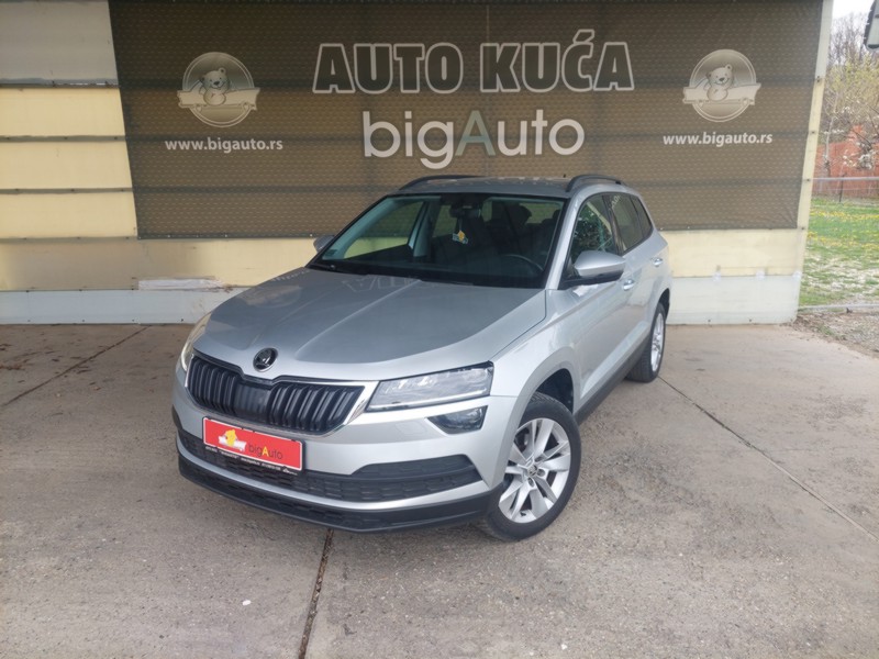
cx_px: 440
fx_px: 635
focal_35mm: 25
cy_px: 330
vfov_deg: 54.9
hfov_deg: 69.4
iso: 40
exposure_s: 1/227
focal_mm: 5.23
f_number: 1.8
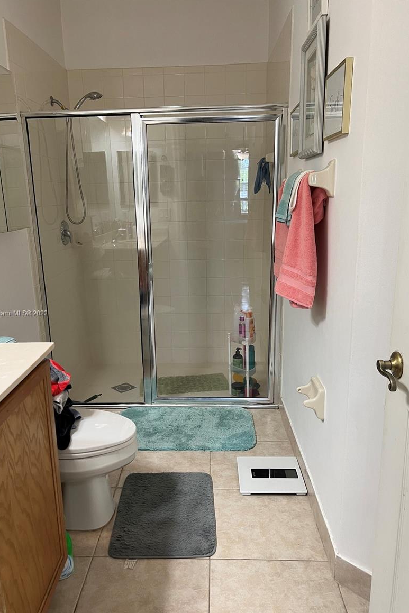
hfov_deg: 46.4
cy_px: 314
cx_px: 189
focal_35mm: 28
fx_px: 477
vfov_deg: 65.5
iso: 80
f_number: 1.5
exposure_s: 1/60
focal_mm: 5.7
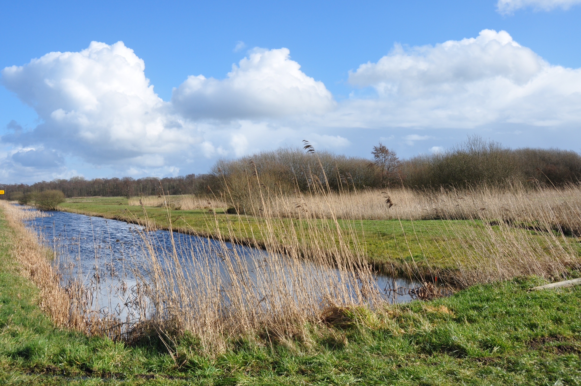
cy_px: 193
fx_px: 580
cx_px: 290
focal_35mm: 36
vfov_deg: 36.8
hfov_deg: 53.2
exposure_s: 1/320
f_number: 10
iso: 200
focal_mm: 24
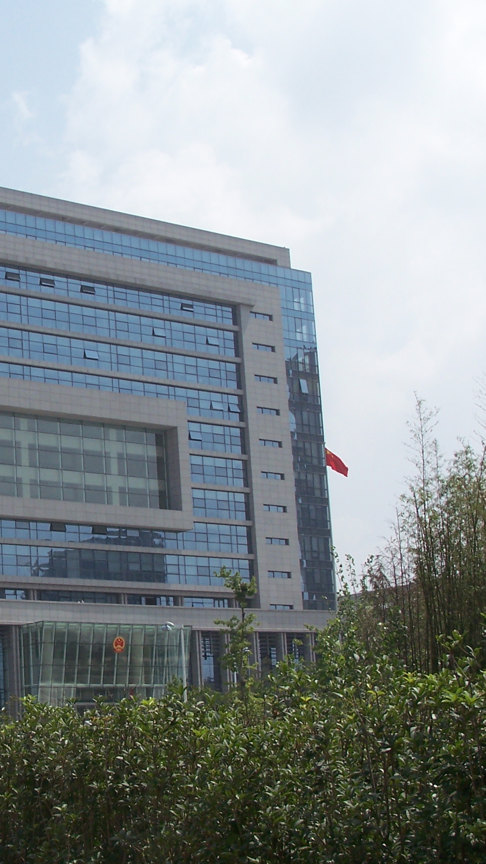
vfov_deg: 28.2
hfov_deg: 15.9
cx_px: 57
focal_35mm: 75
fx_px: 1719
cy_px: 429
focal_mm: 8.5
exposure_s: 1/800
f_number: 4
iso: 80
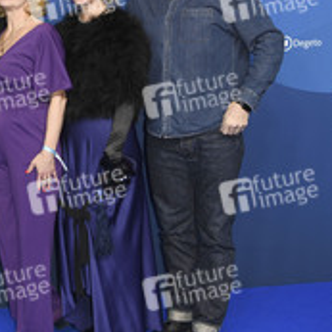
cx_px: 26
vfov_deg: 24.3
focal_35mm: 71
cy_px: 144
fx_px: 770
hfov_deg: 23.6
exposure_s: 1/320
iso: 800
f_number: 4
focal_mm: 32
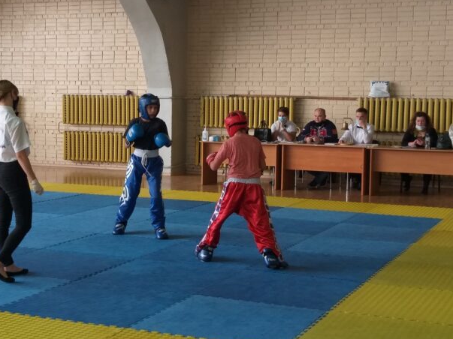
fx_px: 393
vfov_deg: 46.7
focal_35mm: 30
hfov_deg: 59.7
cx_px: 194
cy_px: 157
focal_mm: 3.93
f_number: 1.7
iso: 64
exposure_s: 1/100
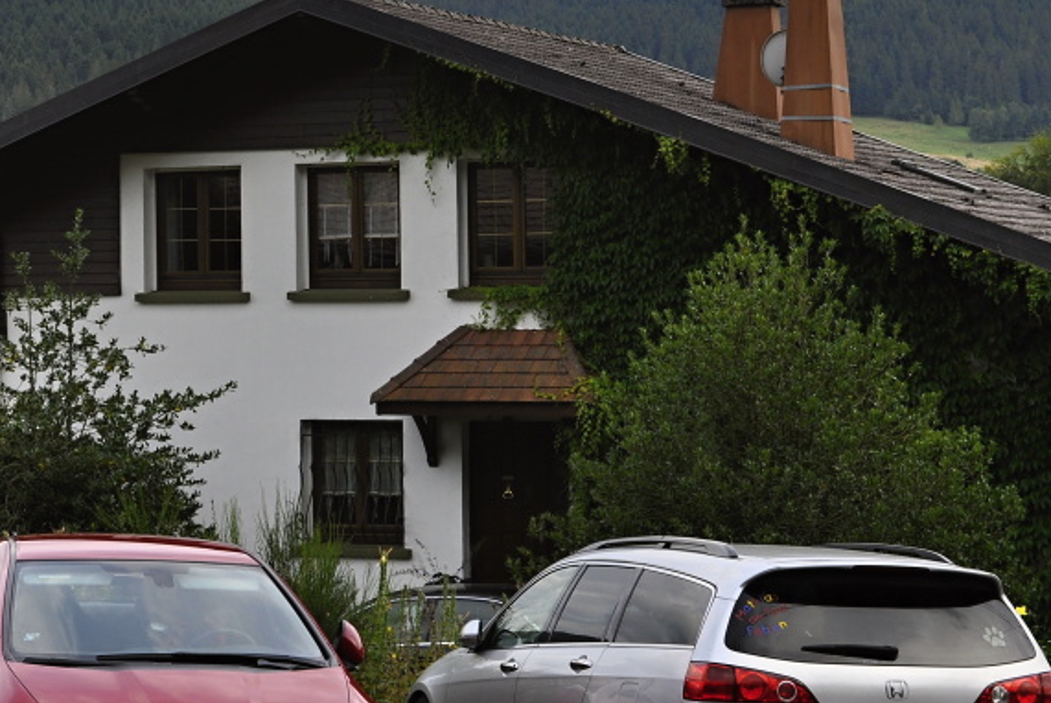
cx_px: 188
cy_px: 416
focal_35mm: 92
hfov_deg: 21.8
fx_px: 2685
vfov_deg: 14.9
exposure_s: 1/160
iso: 320
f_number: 8
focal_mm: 35
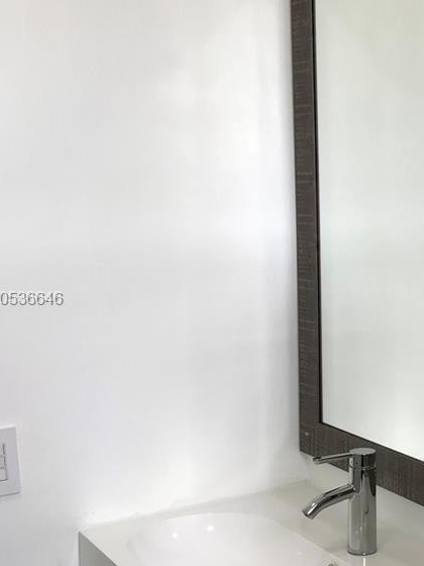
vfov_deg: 32.2
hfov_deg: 23.4
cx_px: 429
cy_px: 300
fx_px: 980
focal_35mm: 60
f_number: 1.8
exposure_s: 1/120
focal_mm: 3.99
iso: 32
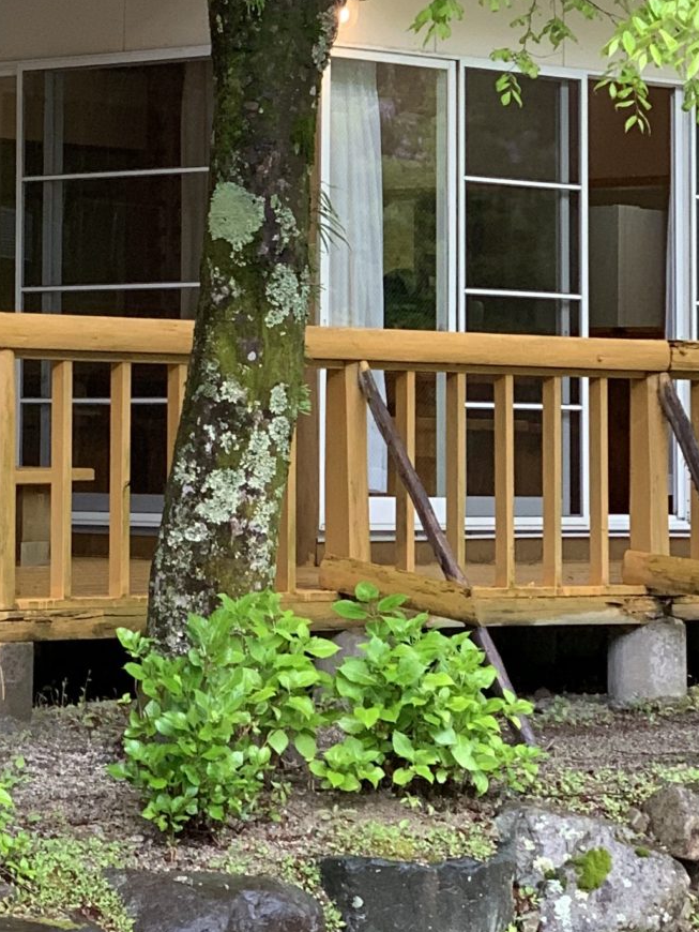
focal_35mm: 153
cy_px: 199
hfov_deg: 9.5
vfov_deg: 12.9
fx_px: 4117
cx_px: -199
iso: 80
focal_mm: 6
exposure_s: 1/122
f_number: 2.4
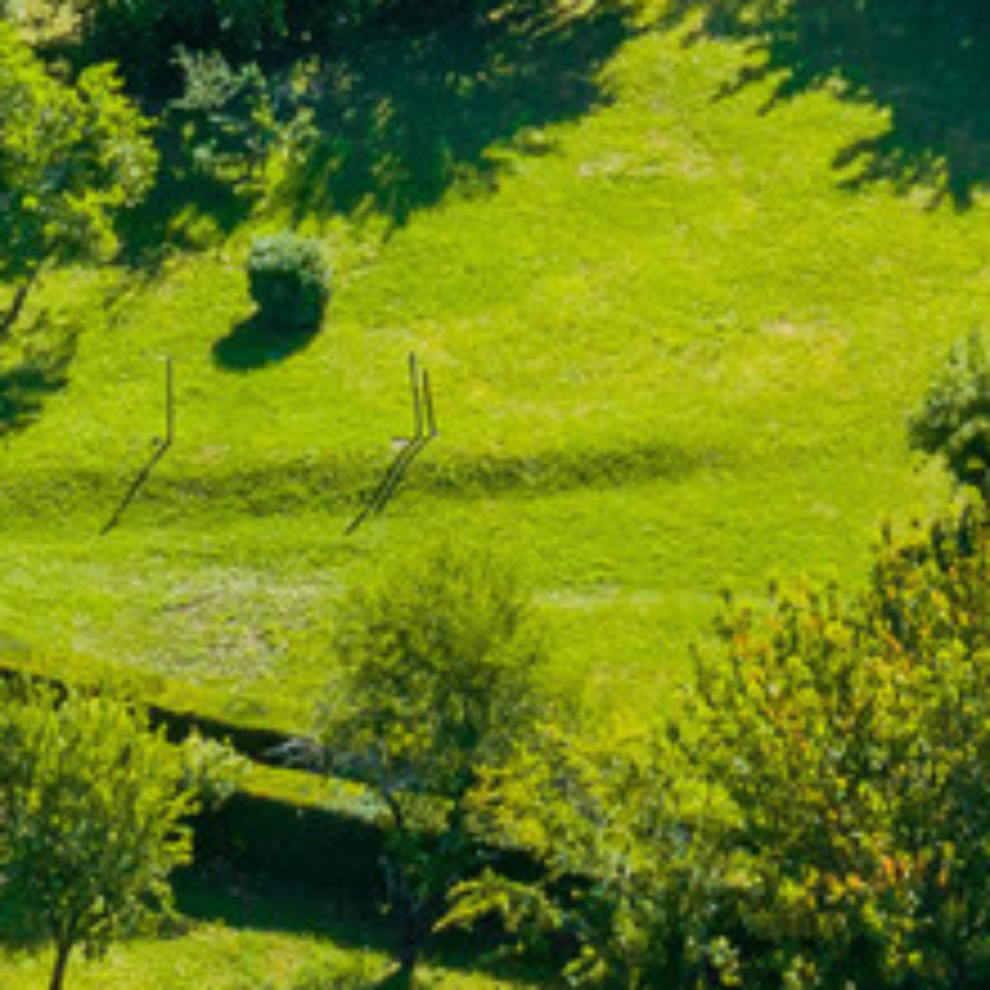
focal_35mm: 154
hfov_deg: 11.2
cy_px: -1323
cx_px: 1017
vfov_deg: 10.0
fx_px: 4983
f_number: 8
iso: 200
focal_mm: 12.3
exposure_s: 1/400
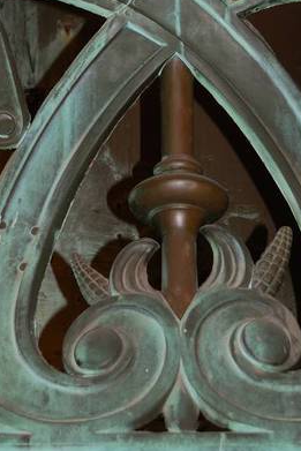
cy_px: 113
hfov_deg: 15.9
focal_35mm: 86
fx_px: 1078
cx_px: 174
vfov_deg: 23.4
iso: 100
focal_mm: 32
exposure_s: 1/60
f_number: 4.2
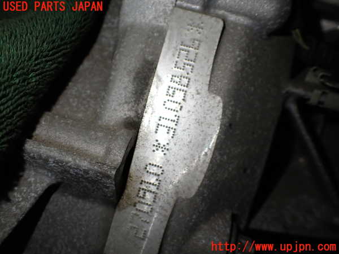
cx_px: 170
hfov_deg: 60.0
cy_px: 127
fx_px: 294
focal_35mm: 30
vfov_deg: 46.8
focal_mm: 5.4
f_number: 2.3
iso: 200
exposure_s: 1/125
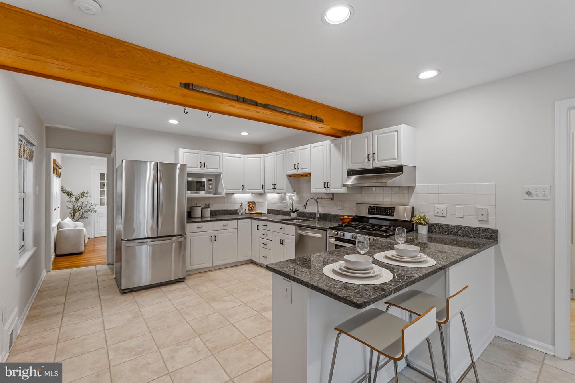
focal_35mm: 15
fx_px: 240
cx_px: 288
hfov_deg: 100.4
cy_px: 192
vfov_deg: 77.3
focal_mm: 10
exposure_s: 1/125
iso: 640
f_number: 2.8
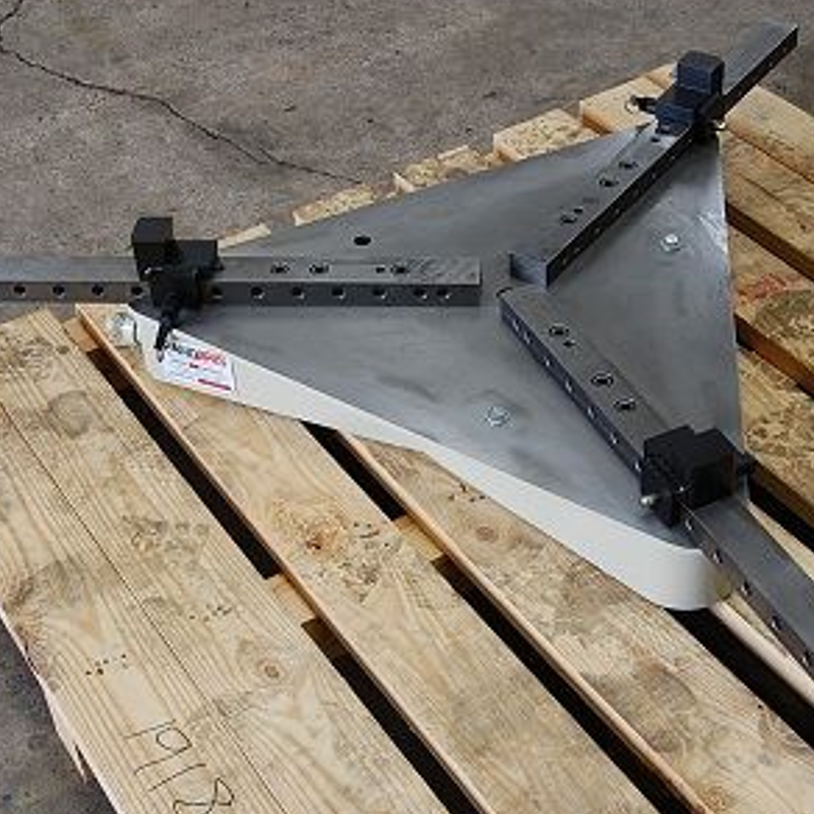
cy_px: 379
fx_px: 1623
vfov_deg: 28.2
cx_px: 432
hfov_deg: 28.2
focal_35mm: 61
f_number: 5.6
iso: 320
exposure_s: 1/125
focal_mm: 28
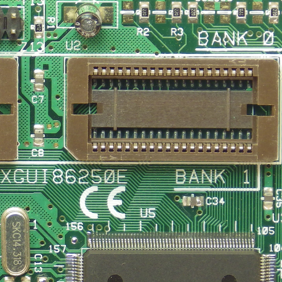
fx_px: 5668
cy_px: 310
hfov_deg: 2.8
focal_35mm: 615
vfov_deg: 2.8
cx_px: 73
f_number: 5.5
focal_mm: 39.1
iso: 100
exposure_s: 1/80
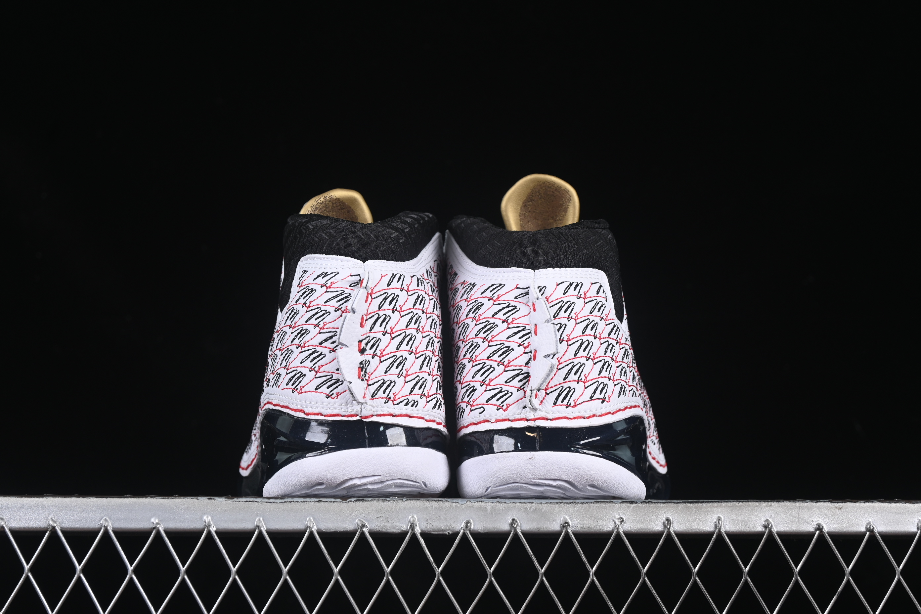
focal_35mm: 75
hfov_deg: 27.0
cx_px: 460
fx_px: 1919
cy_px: 307
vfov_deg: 18.2
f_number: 7.1
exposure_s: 1/60
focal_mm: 50
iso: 160
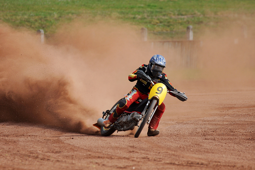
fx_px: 4250
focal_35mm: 600
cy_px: 85
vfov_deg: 2.3
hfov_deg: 3.4
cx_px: 128
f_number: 5.6
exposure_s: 1/800
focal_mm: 400
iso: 200
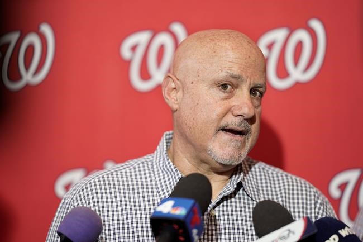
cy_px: 121
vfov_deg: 10.2
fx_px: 1361
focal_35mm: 135
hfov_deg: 15.2
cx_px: 182
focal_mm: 135
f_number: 1.8
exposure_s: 1/400
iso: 500
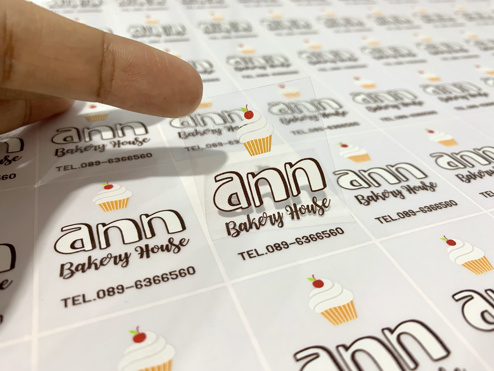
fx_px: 371
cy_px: 186
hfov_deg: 67.3
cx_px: 247
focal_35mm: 26
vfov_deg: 53.1
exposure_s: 1/100
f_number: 1.8
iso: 64
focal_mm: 4.25
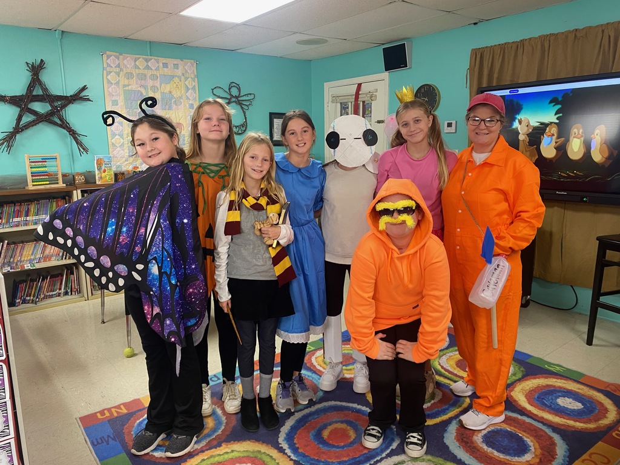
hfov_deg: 67.3
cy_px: 232
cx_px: 310
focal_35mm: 26
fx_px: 466
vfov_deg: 53.1
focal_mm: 4.25
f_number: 1.8
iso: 200
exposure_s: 1/60
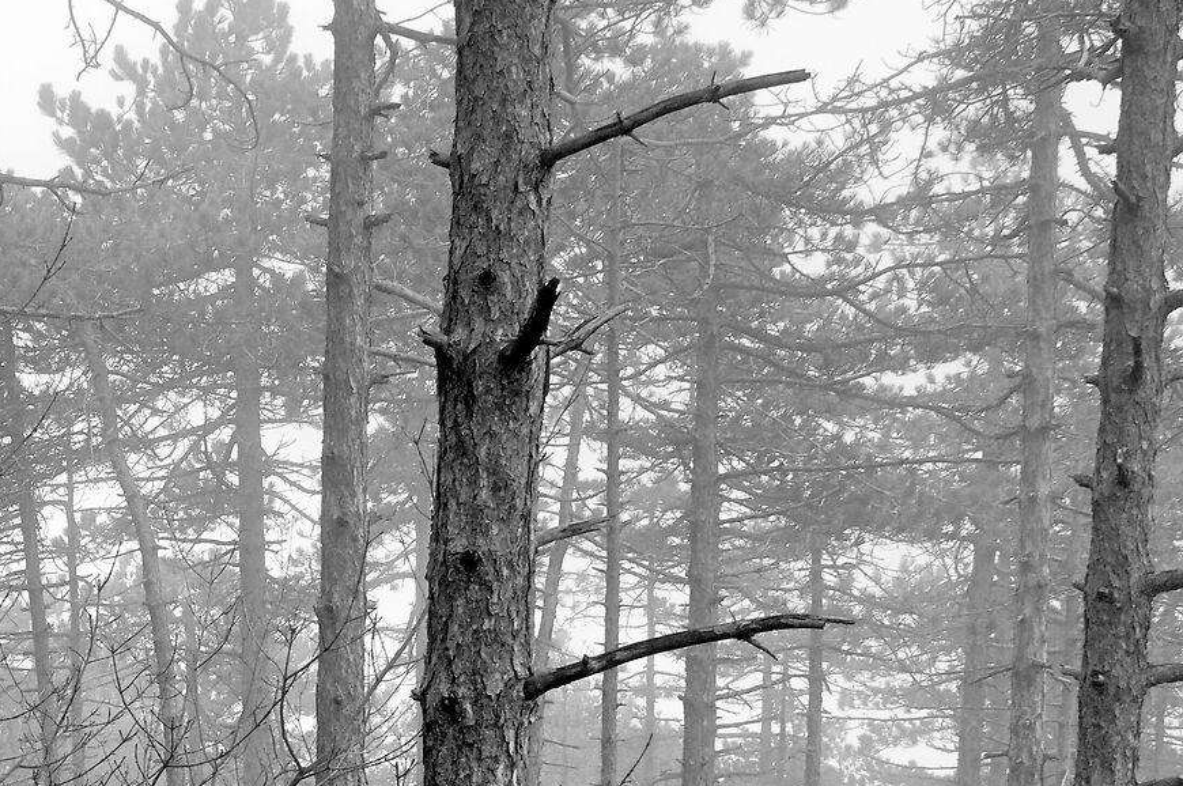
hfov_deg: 27.0
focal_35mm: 70
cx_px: -14
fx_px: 2310
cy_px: 764
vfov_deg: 18.8
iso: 400
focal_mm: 17
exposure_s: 1/125
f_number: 9
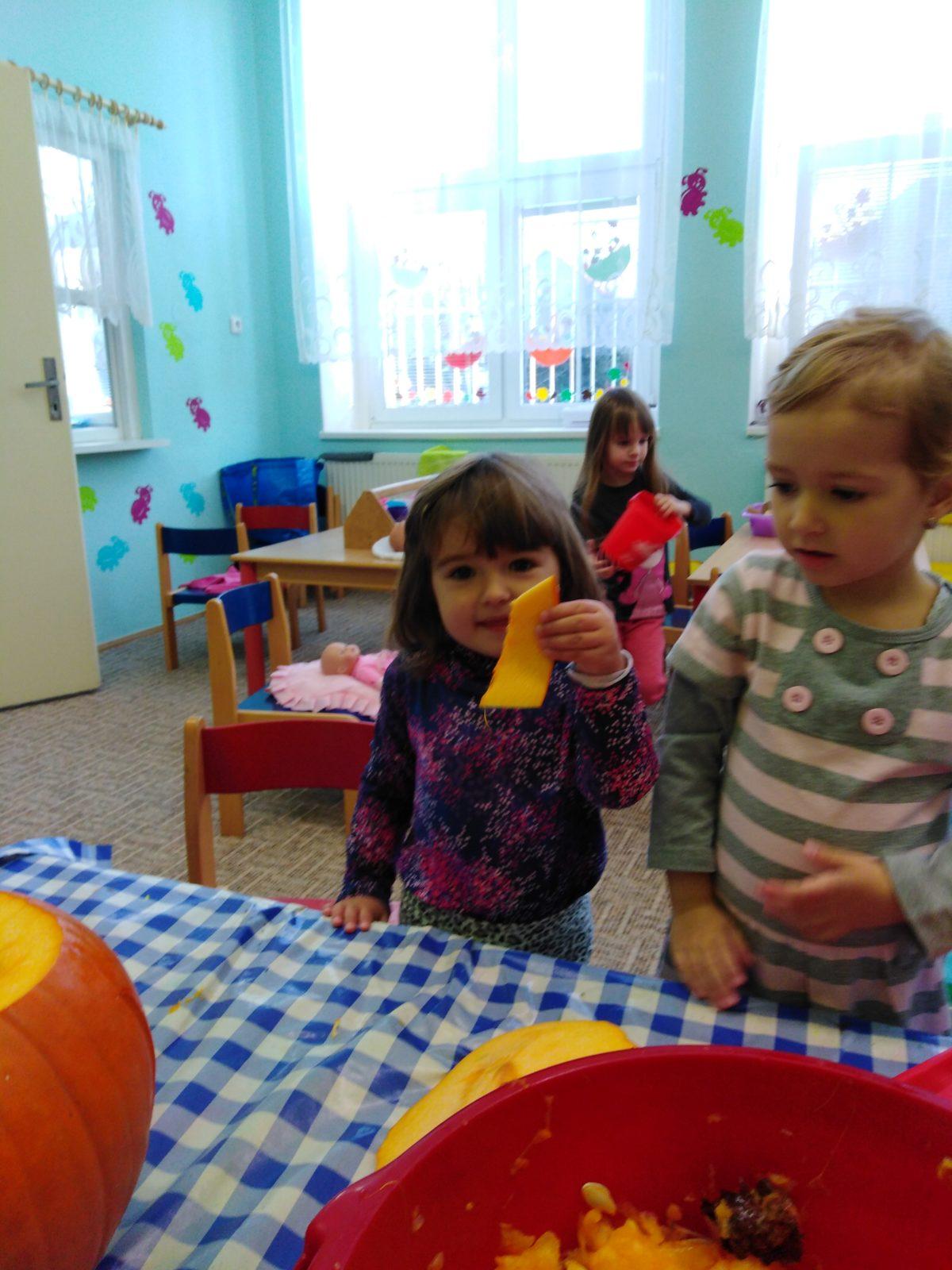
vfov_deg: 67.3
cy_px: 635
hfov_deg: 53.1
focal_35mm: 26
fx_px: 953
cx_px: 476
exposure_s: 1/50
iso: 141
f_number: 2.2
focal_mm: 3.46
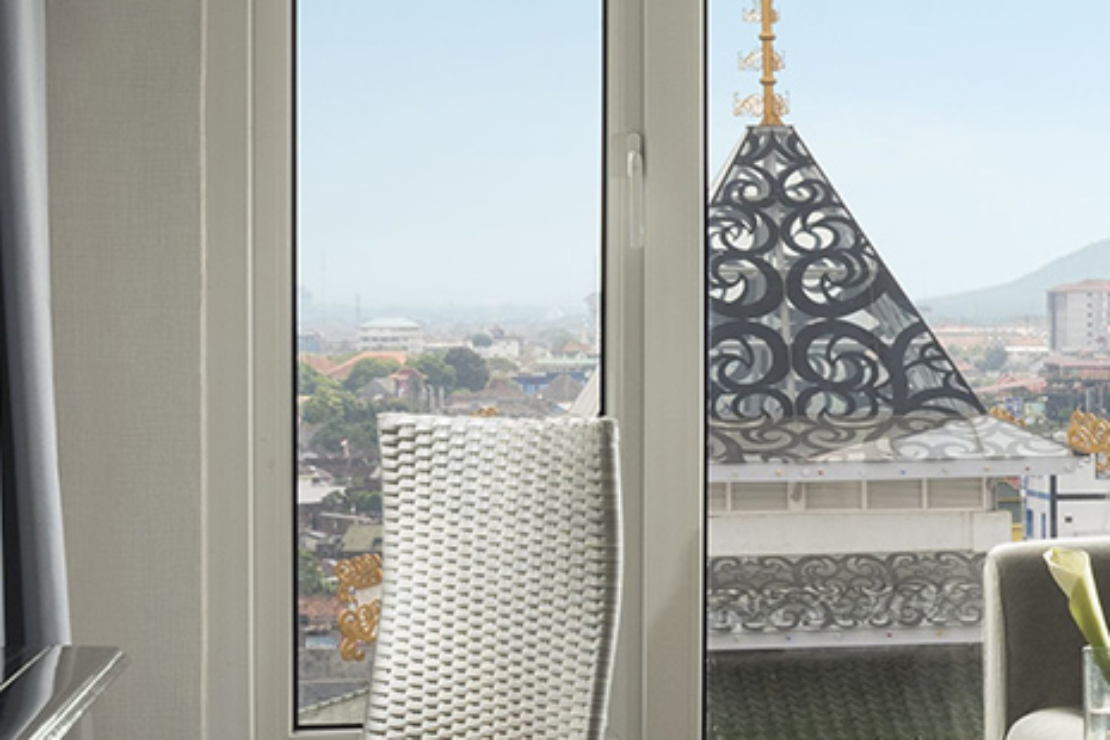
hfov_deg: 16.1
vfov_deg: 11.5
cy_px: 340
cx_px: 1555
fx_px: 3669
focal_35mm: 119
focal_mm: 23
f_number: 11
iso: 200
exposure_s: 1/8
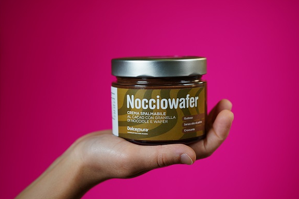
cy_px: 100
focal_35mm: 54
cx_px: 149
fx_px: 448
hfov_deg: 36.9
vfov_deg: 25.0
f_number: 2.5
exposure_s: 1/1000
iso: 200
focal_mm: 35
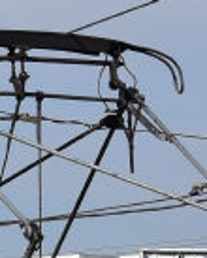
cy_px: 462
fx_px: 5295
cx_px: -68
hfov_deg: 2.2
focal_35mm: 693
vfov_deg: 2.8
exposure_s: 1/1000
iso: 200
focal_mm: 52
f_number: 6.3
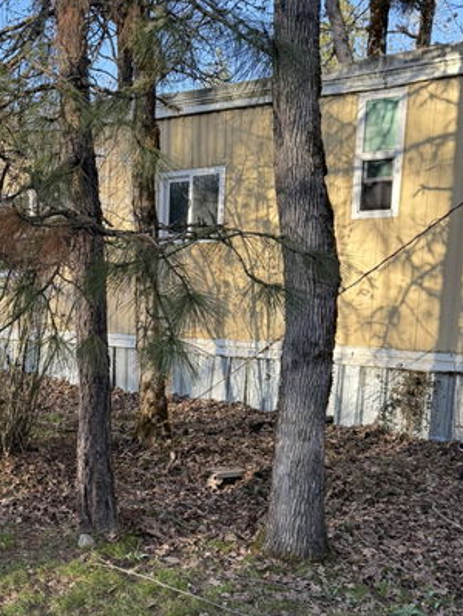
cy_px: 431
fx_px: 730
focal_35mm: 41
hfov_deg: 34.5
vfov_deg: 44.8
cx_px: 117
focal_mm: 6.76
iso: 100
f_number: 1.78
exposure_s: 1/584
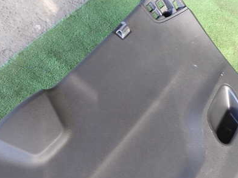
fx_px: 316
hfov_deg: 41.0
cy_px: 109
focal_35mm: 46
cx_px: 147
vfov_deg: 31.4
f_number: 2.3
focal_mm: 5.4
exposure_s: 1/60
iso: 160
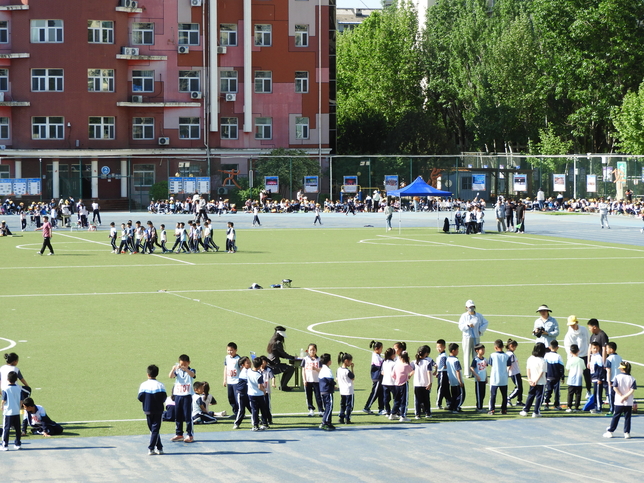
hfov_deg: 15.8
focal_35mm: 125
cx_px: 322
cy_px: 242
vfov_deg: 11.9
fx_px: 2326
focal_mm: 22.4
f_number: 5
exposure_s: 1/320
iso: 100
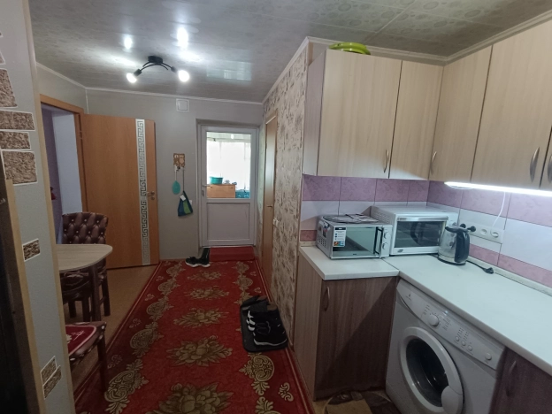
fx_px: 255
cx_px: 276
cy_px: 207
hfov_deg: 94.5
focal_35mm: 16
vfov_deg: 78.1
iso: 349
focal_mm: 1.66
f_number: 2.2
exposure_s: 1/50
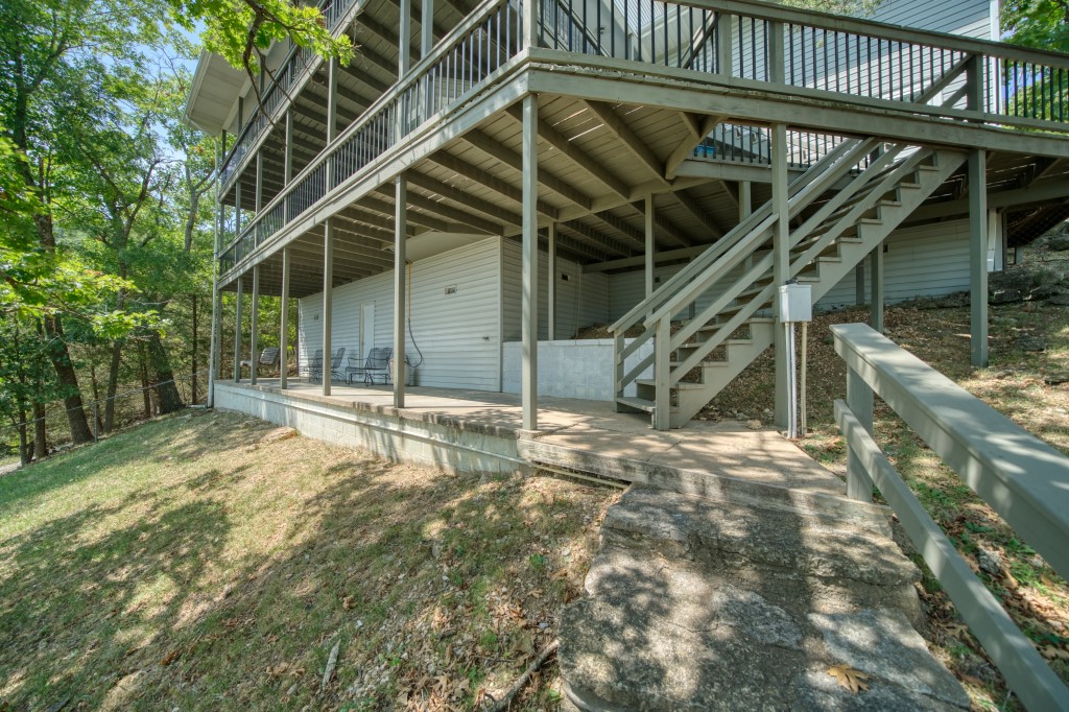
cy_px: 356
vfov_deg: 90.0
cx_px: 534
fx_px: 356
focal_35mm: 12
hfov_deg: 112.6
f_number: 4
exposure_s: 1/60
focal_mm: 12
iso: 200
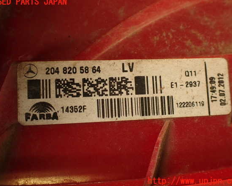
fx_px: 233
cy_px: 92
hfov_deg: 52.8
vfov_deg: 43.4
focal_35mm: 34
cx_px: 117
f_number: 2.4
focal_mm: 5.79
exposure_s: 1/40
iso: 200
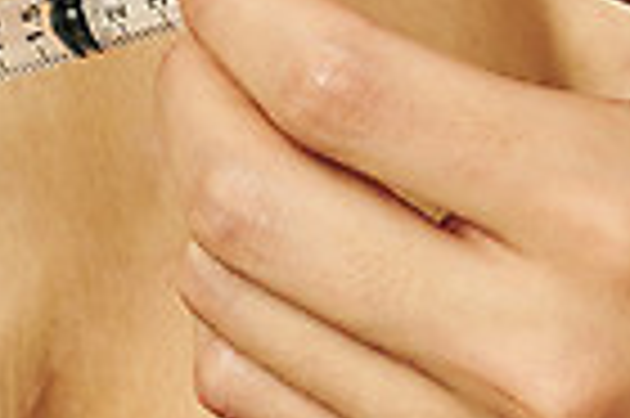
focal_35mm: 450
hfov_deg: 4.6
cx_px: -218
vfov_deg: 3.0
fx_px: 7866
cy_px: 387
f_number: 16
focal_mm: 105
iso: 100
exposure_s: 1/125
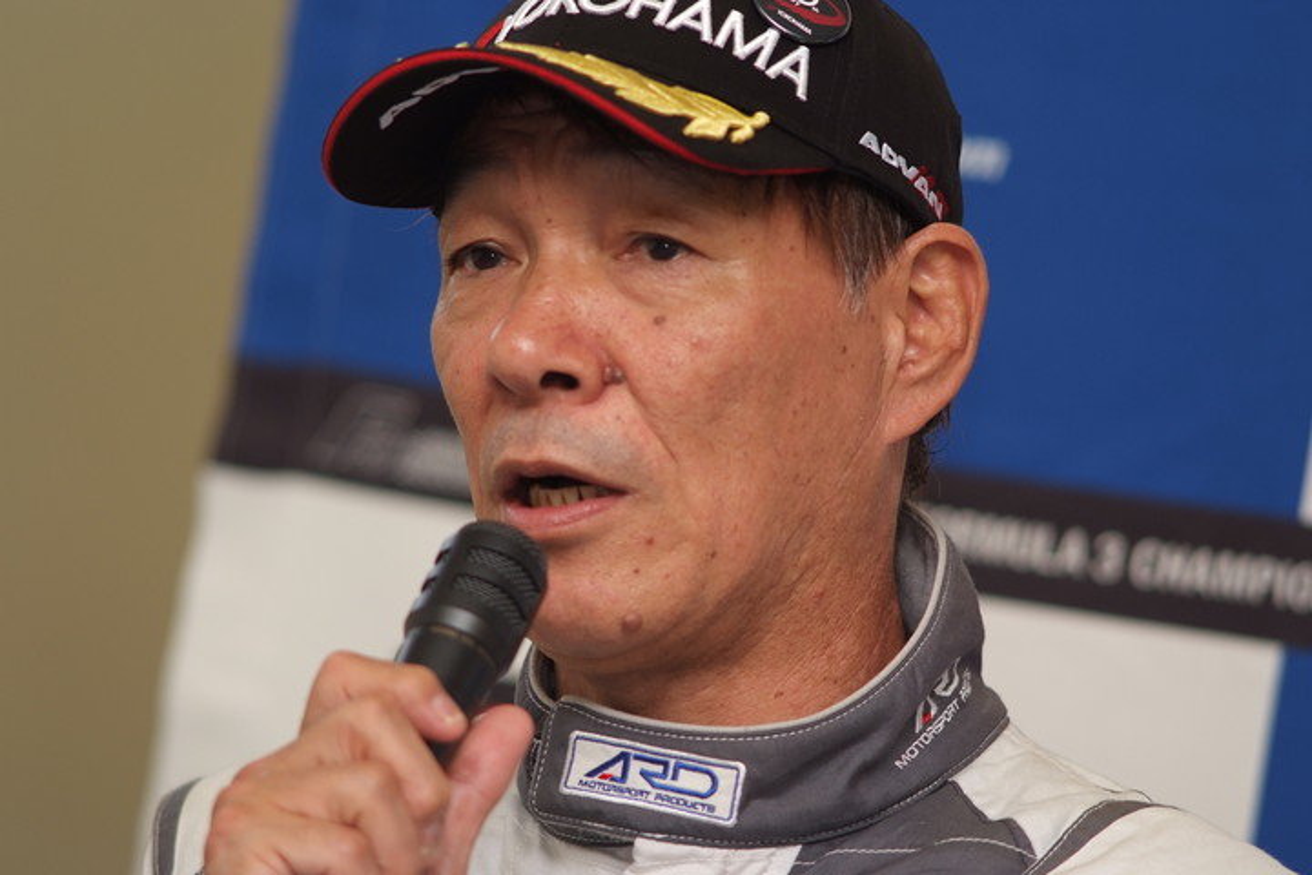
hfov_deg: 7.6
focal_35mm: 270
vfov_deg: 5.1
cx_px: 656
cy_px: 438
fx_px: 9839
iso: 400
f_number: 2.8
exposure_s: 1/250
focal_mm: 180
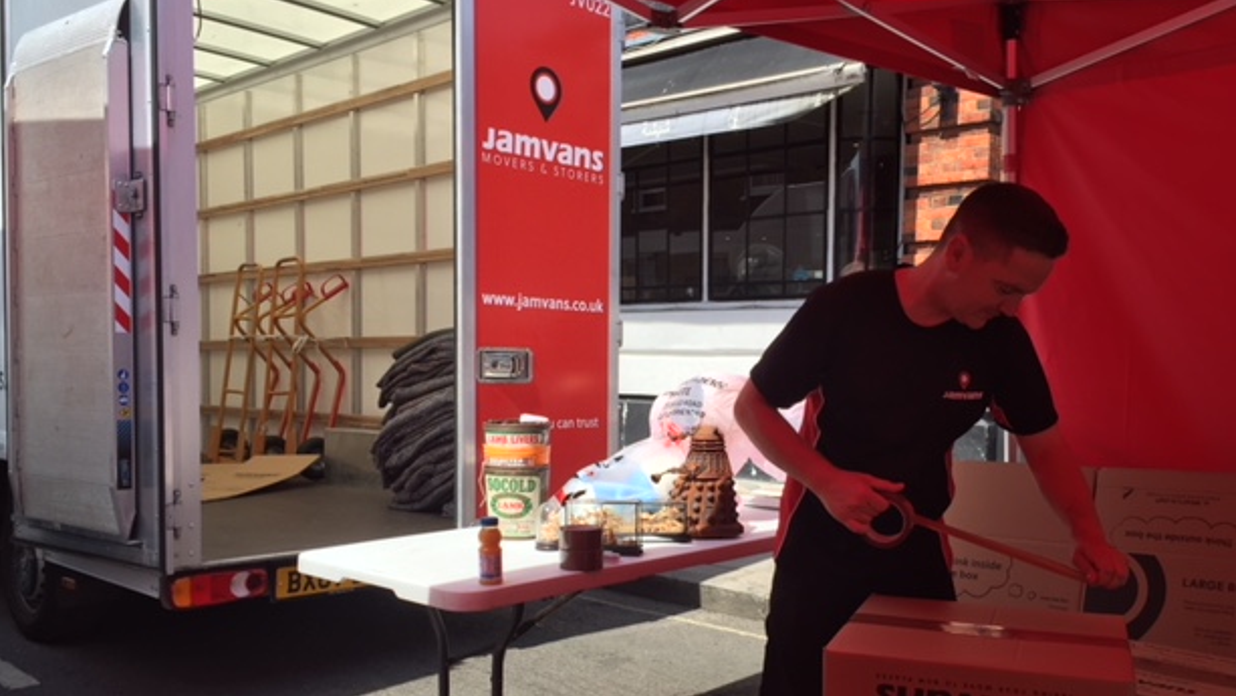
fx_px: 1082
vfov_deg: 35.4
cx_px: 623
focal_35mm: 33
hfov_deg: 59.5
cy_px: 440
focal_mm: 4.15
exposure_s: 1/920
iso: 32
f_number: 2.2
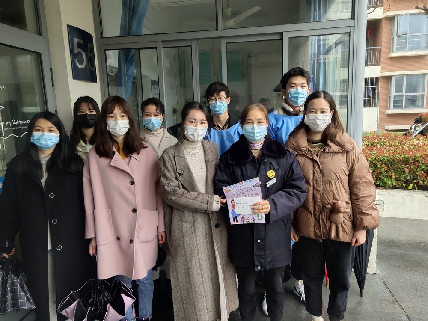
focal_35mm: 30
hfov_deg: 60.0
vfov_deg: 46.8
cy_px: 160
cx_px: 214
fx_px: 371
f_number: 1.79
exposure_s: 1/594
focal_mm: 4.35
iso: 50
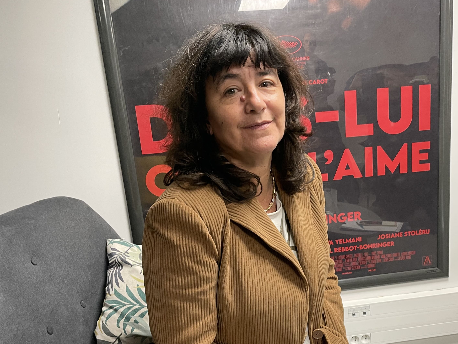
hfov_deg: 49.6
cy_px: 238
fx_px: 490
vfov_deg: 38.1
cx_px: 287
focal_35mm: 37
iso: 100
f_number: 1.6
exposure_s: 1/50
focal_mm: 4.2
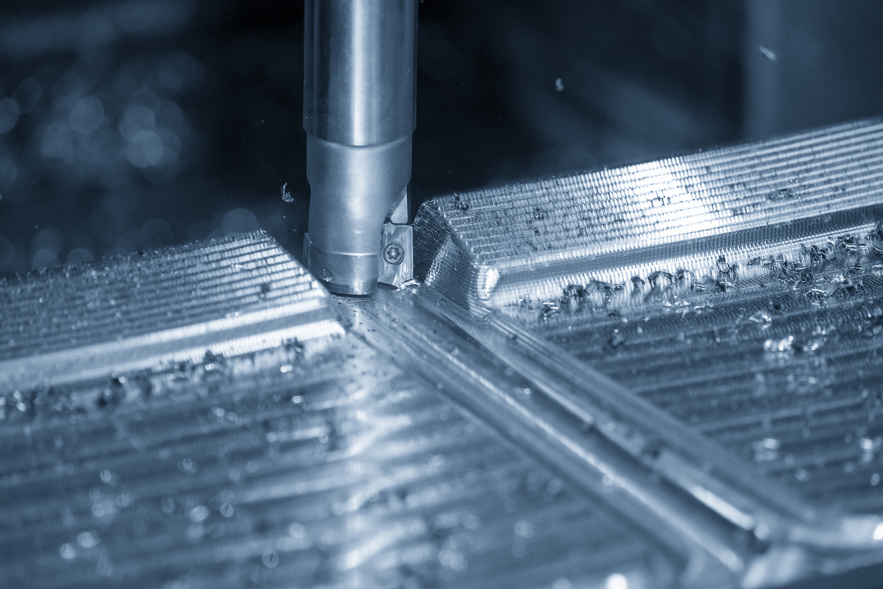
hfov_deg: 8.9
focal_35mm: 232
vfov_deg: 5.9
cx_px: 442
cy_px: 294
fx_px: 5702
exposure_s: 1/60
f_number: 5.6
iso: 800
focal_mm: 155
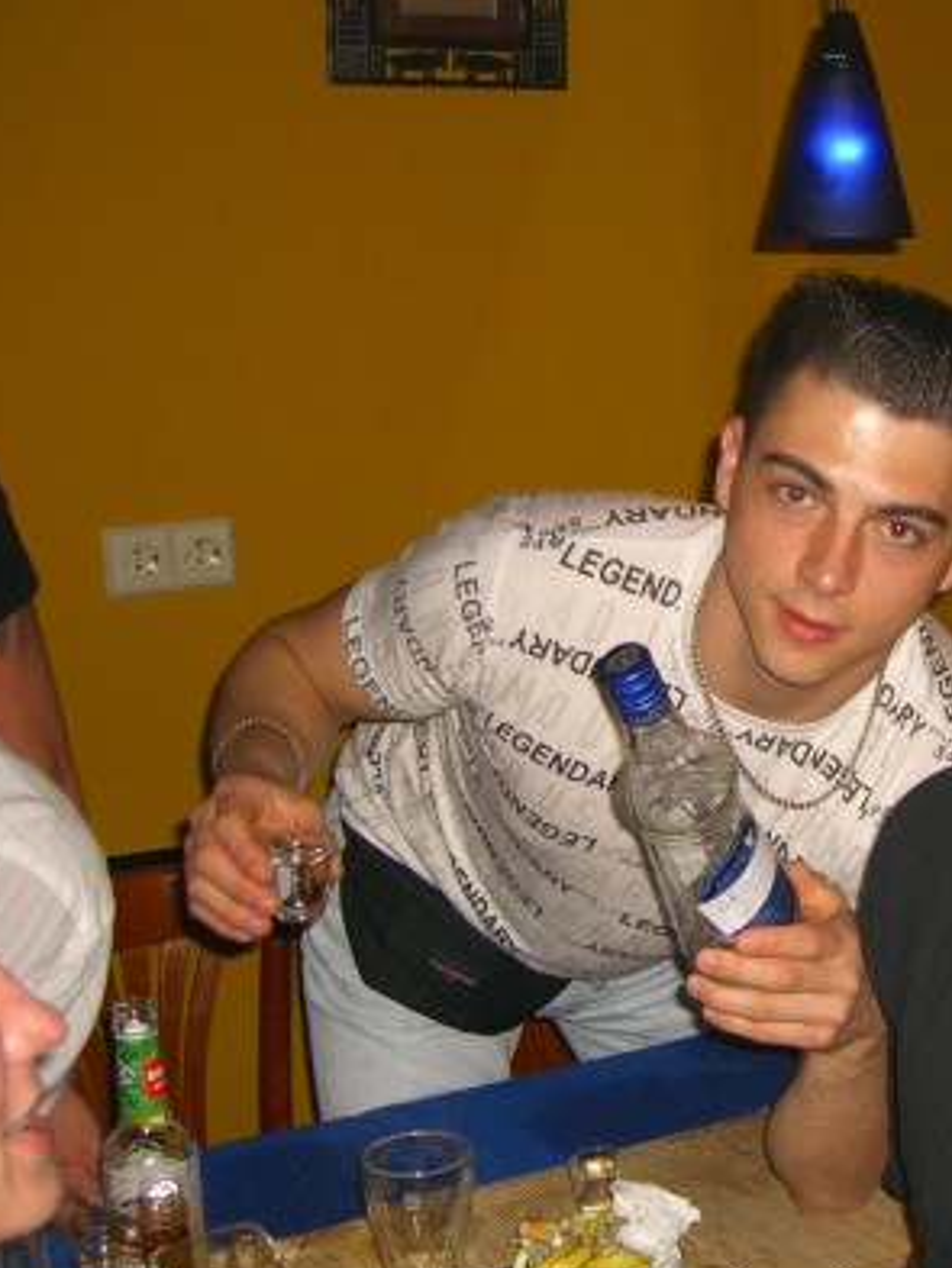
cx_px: 946
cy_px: 694
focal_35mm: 58
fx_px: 2126
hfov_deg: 24.2
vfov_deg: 33.2
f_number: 2.8
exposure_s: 1/60
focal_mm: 7.9
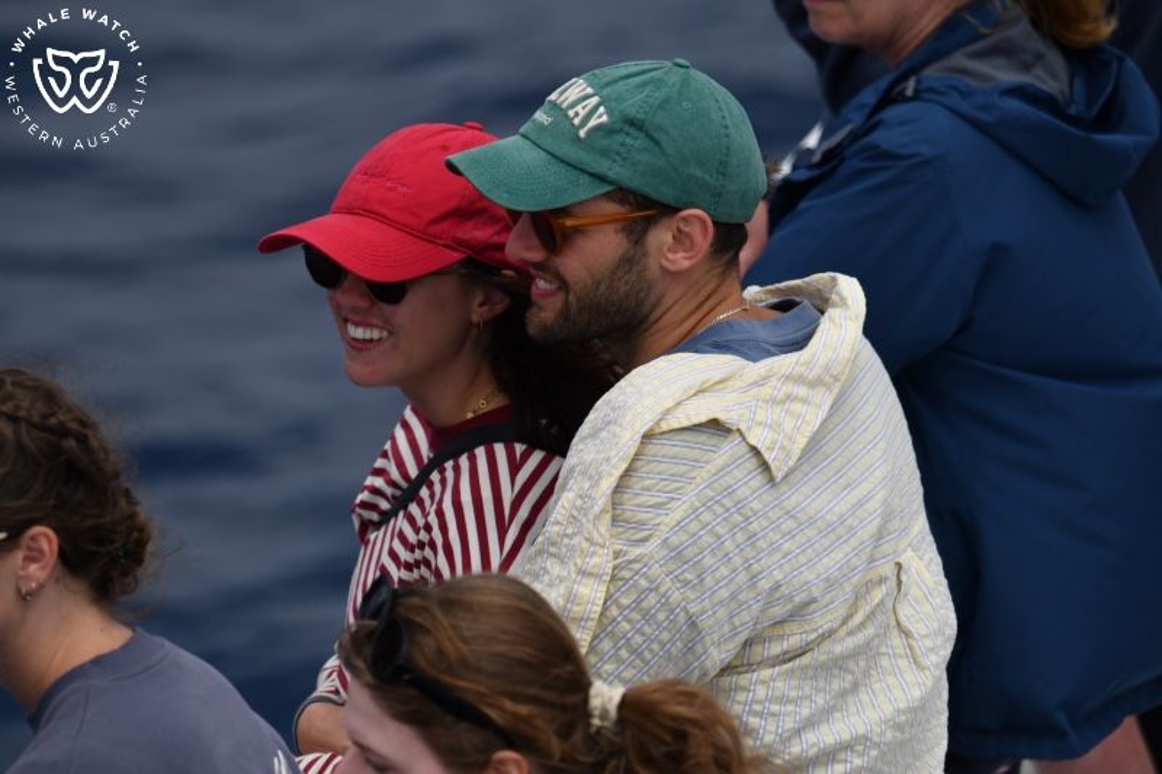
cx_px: 581
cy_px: 387
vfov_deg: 4.6
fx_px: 9681
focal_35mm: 300
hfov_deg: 6.9
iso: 560
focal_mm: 300
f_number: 5.6
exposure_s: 1/8000
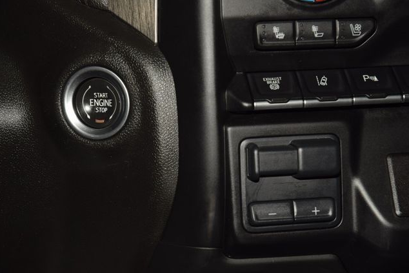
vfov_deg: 12.9
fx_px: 1204
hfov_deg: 19.3
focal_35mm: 106
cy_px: 137
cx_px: 204
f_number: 8
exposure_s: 1/125
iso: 100
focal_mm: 70
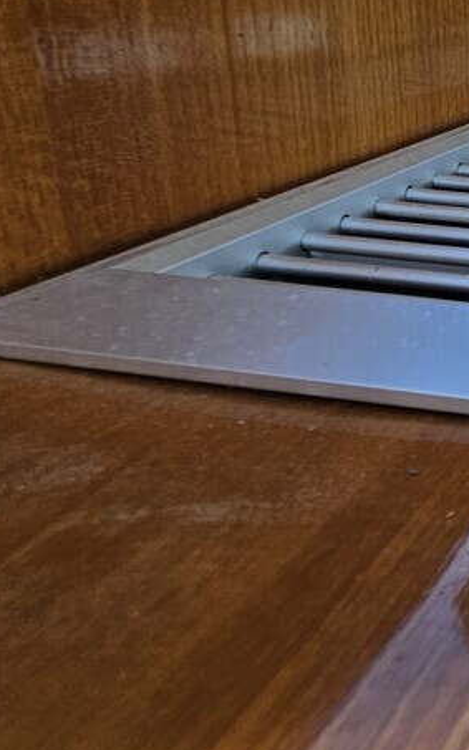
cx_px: 779
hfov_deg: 23.3
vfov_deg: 50.6
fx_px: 777
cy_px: 252
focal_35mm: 38
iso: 50
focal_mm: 2.2
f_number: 2.2
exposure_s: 1/291
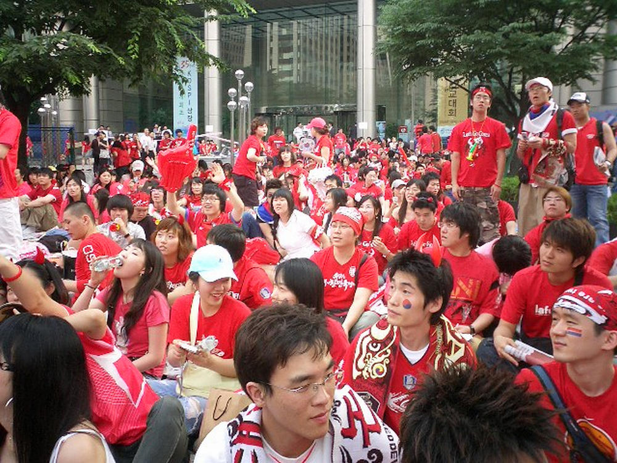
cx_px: 308
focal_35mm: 37
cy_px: 232
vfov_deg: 38.7
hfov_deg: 50.1
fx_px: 659
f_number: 3.5
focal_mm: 5.6
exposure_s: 1/80
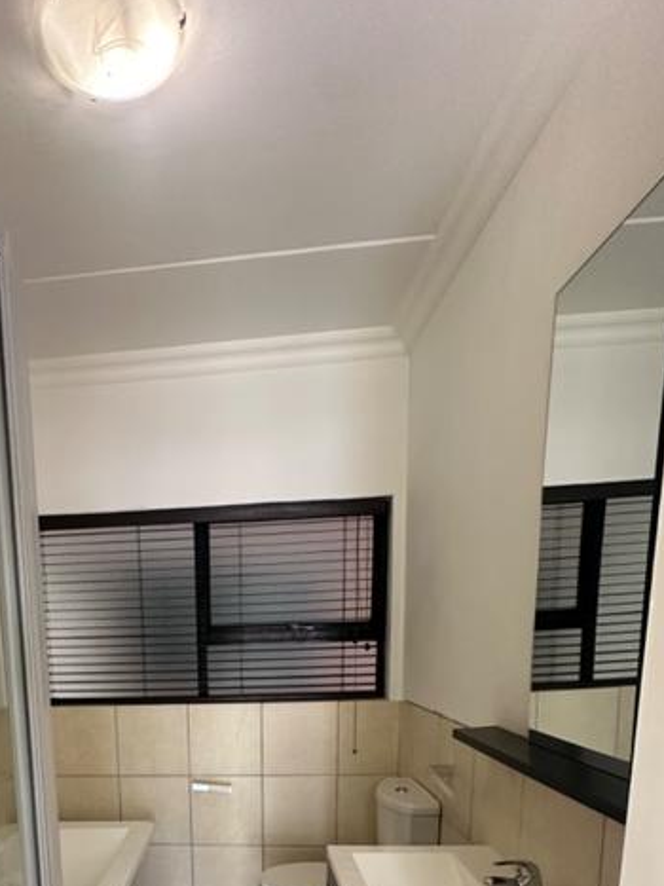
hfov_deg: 54.5
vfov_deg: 63.3
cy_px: 748
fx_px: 614
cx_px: 178
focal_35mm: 24
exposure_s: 1/50
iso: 250
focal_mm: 2.22
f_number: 2.2
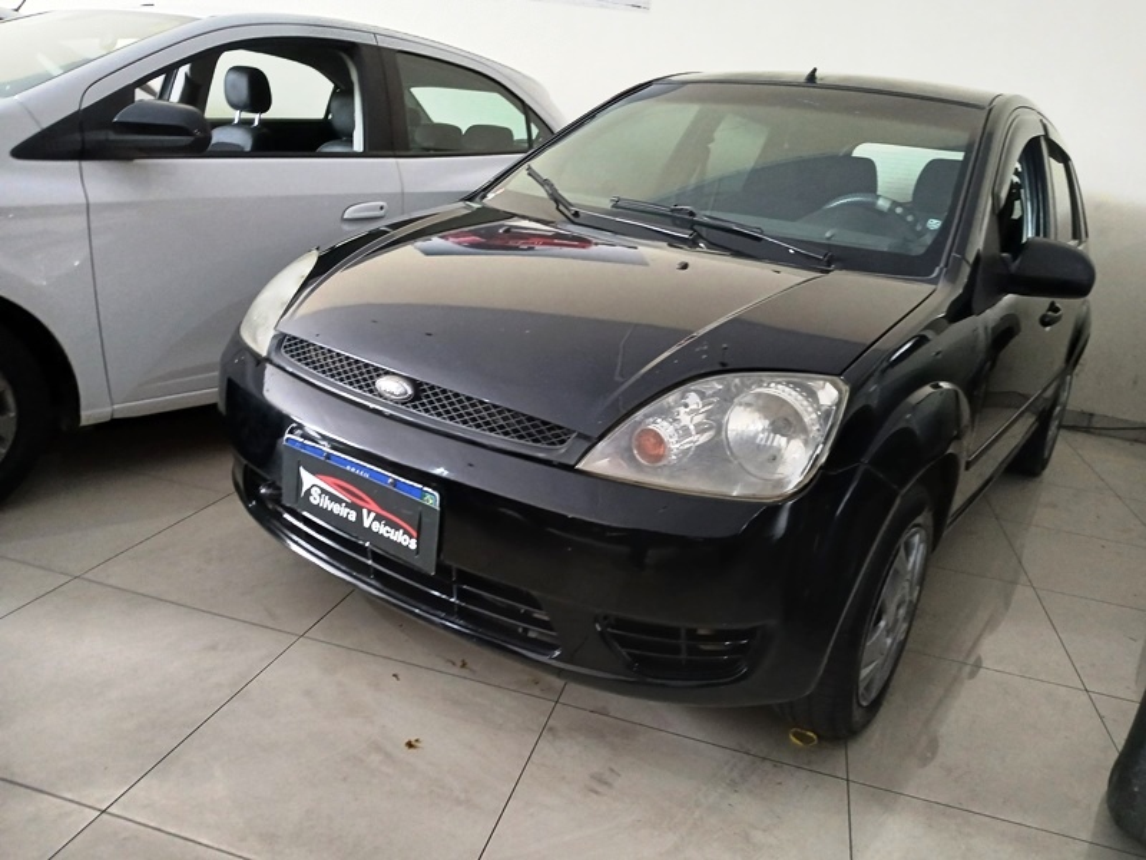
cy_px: 430
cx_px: 573
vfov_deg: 53.1
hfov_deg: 67.3
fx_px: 861
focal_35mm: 26
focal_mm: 3.98
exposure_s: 1/24
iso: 400
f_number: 1.8
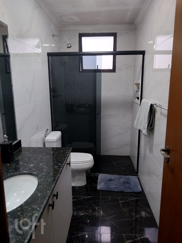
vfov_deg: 67.3
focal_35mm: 26
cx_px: 91
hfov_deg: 53.1
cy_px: 122
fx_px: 182
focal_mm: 4
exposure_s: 1/24
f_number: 1.8
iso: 64
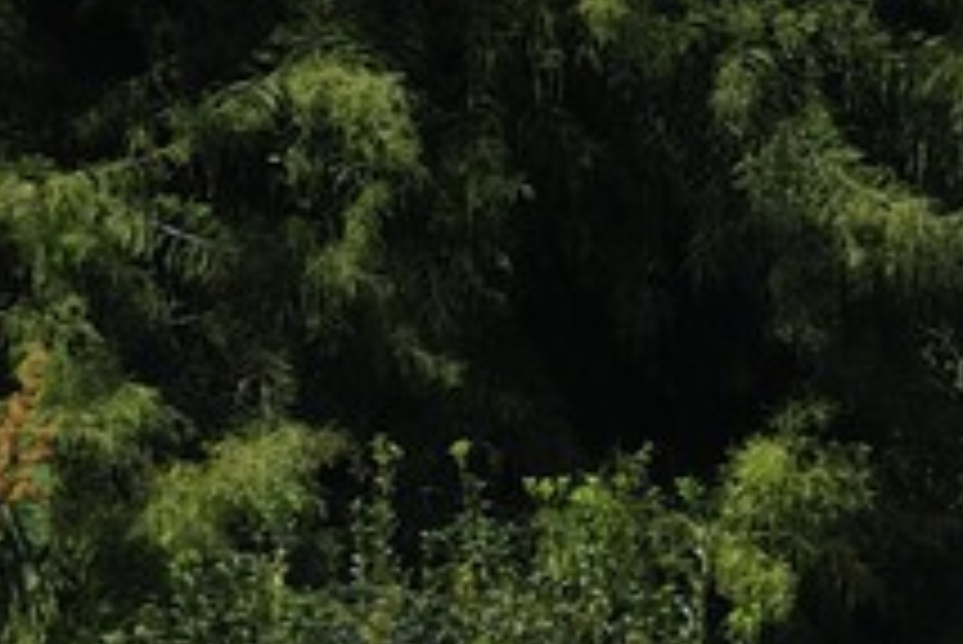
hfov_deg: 1.4
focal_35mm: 1496
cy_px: -189
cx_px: 3164
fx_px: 40044
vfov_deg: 0.9
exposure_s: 1/200
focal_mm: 200
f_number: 11
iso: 200
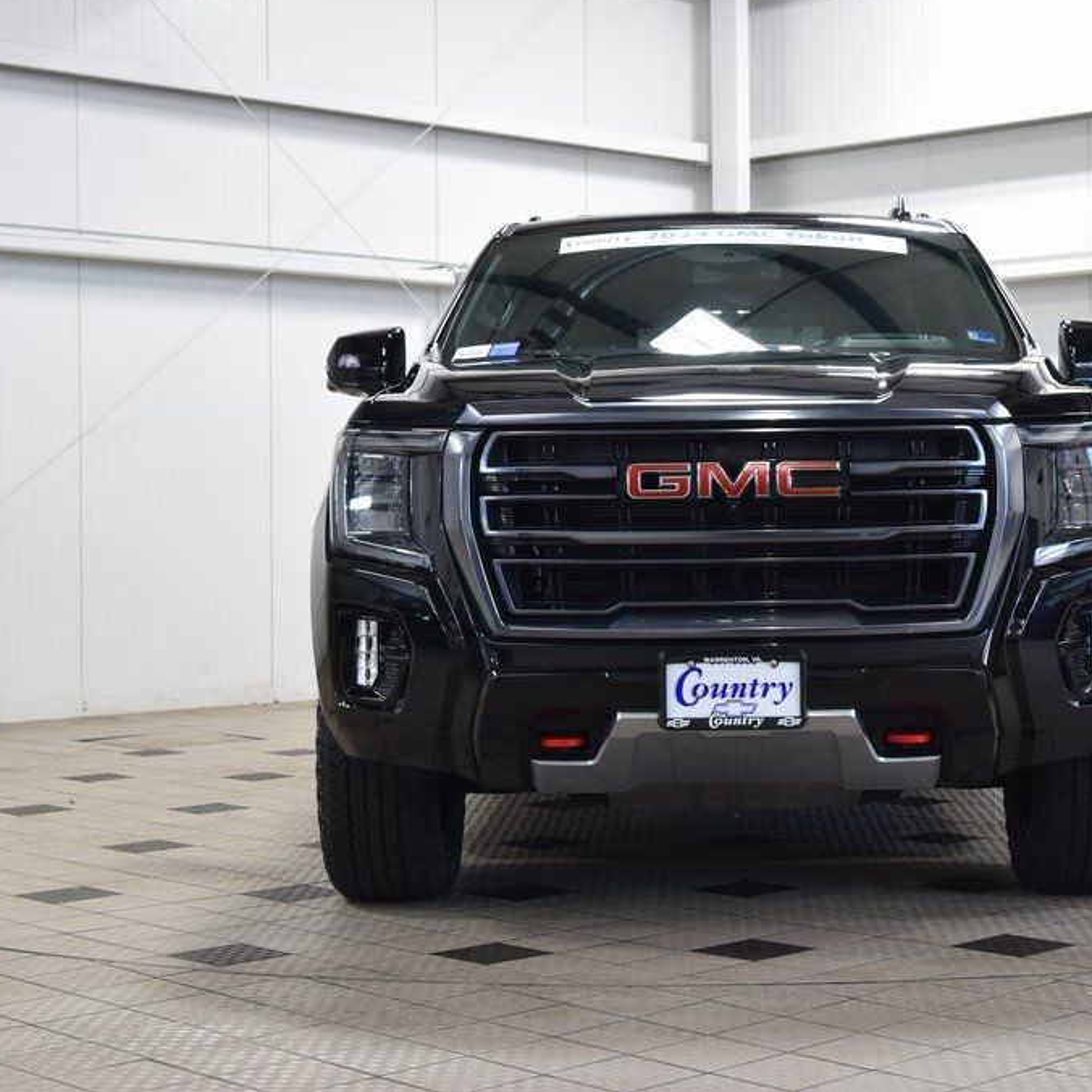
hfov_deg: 25.3
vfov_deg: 25.5
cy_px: 542
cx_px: 735
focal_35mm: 68
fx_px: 2414
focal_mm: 35
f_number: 6.3
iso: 560
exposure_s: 1/15
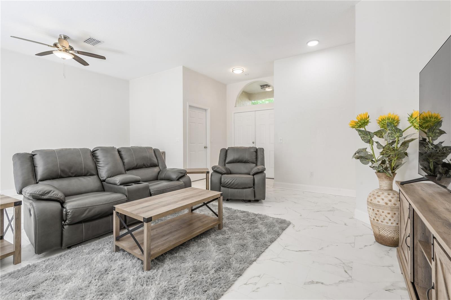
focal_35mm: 16
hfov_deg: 96.7
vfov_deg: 73.8
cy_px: 150
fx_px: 200
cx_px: 226
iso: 320
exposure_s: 1/30
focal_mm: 16
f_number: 10
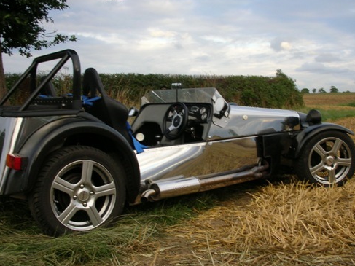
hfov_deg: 41.2
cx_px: 178
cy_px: 132
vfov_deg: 31.5
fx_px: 472
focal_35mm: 46
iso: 50
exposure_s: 1/28.2
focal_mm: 5.8
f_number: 8.5
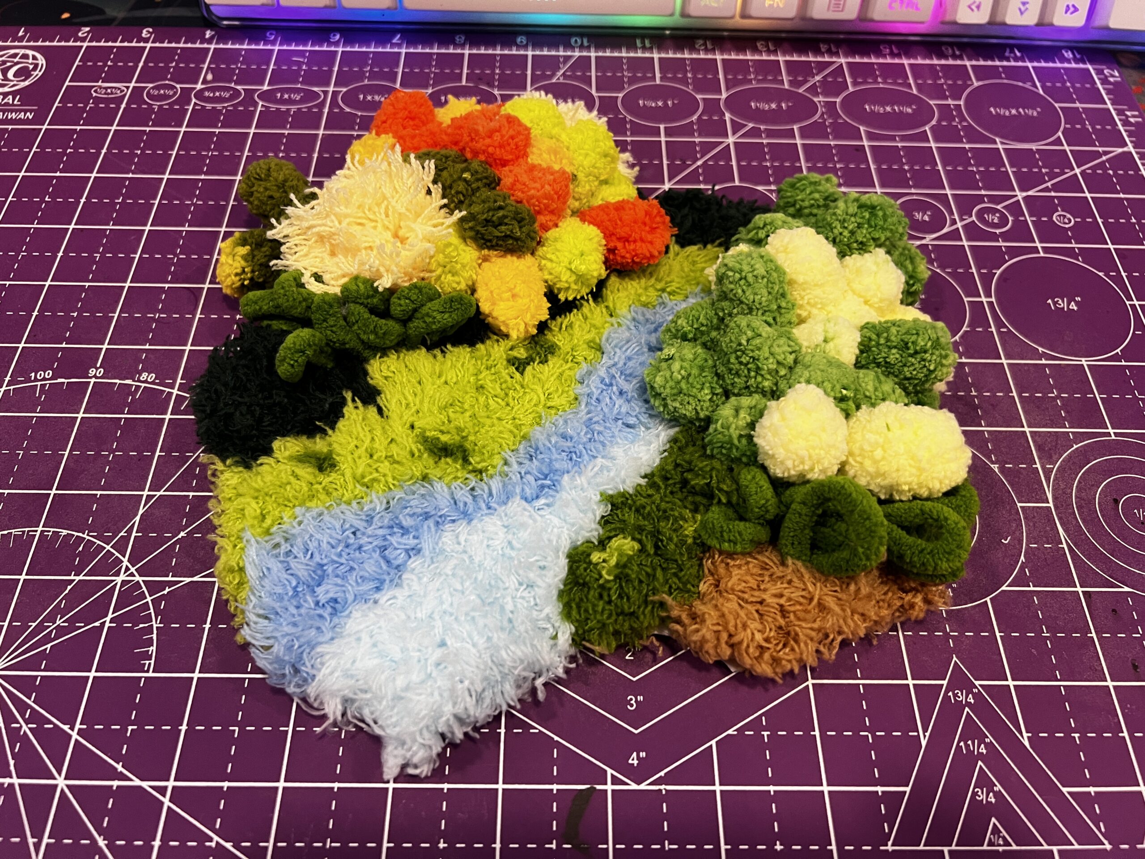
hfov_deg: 67.3
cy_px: 430
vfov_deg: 53.1
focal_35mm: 26
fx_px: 860
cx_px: 572
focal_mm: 5.7
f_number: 1.5
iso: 125
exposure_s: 1/60
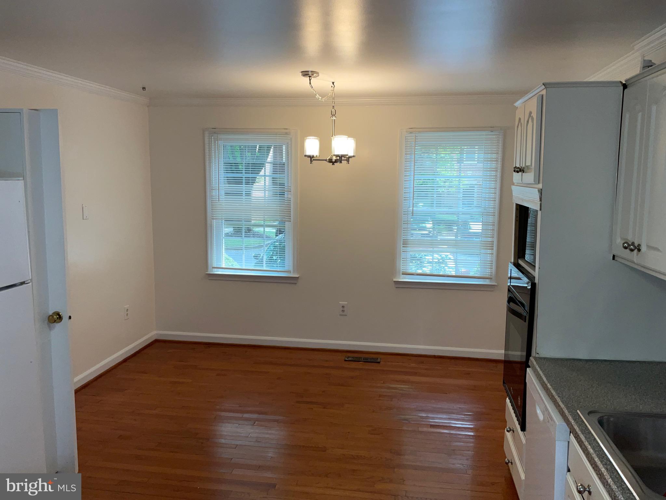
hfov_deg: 61.7
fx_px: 558
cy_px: 250
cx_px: 333
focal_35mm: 29
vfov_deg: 48.2
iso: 16
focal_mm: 3
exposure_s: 1/67
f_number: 1.8
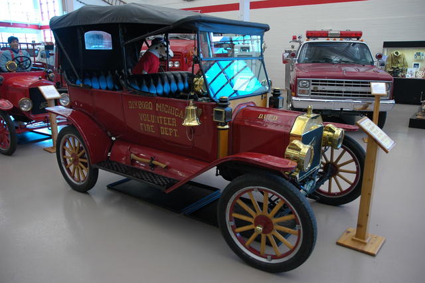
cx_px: 212
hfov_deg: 67.4
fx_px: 319
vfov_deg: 47.9
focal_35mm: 27
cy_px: 142
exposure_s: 1/30
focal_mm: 18
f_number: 3.5
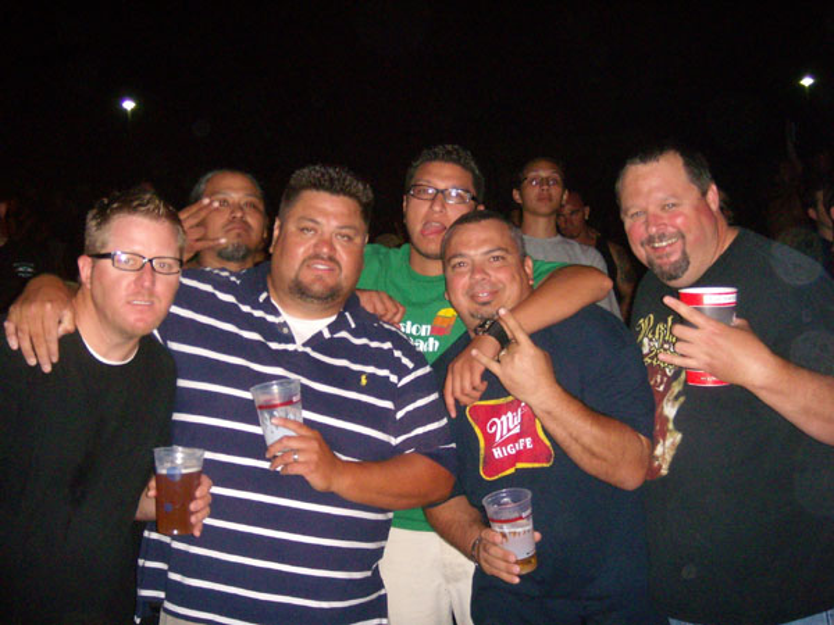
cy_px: 312
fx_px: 1156
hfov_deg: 39.7
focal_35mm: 48
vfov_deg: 30.3
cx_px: 417
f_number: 3.7
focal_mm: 8
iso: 400
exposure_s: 1/60.2
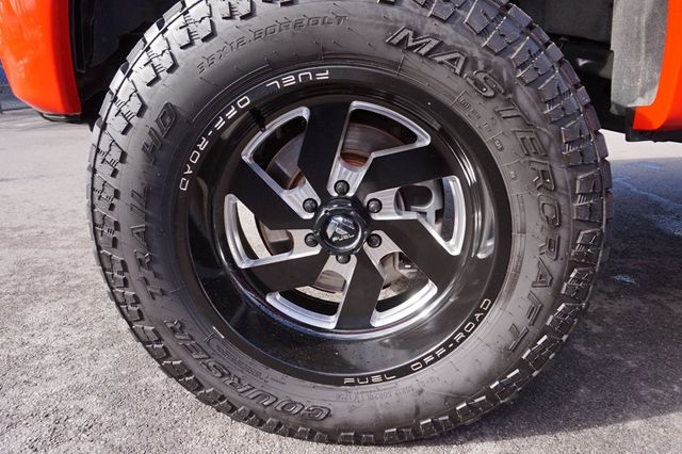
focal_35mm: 24
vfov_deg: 53.1
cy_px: 227
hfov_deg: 73.8
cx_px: 341
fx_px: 454
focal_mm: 16
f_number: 5.6
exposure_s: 1/80
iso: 100
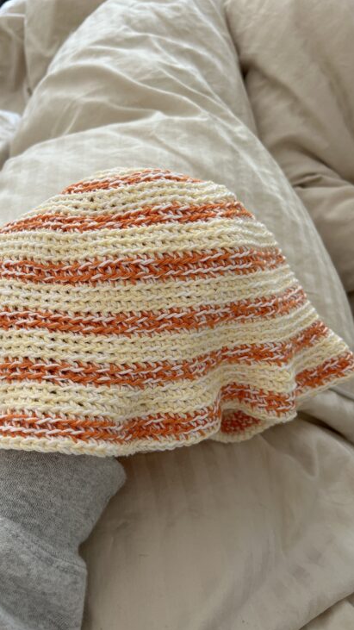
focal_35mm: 31
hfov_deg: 37.4
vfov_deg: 62.5
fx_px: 517
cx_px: 121
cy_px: 344
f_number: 1.5
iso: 125
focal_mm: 5.7
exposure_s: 1/64
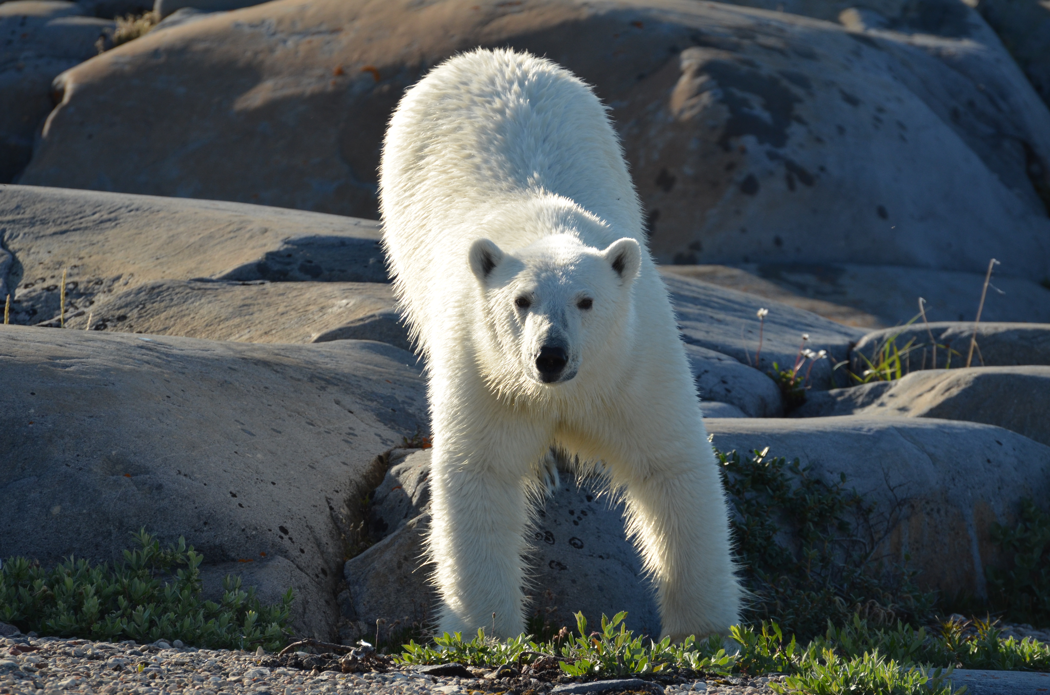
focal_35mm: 375
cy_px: 348
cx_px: 525
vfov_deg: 3.6
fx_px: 10915
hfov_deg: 5.5
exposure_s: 1/1600
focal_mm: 250
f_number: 5.6
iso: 400
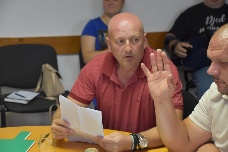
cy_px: 76
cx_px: 114
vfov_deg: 14.7
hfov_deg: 21.9
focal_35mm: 93
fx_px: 589
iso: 1600
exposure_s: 1/125
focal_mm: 62
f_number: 5
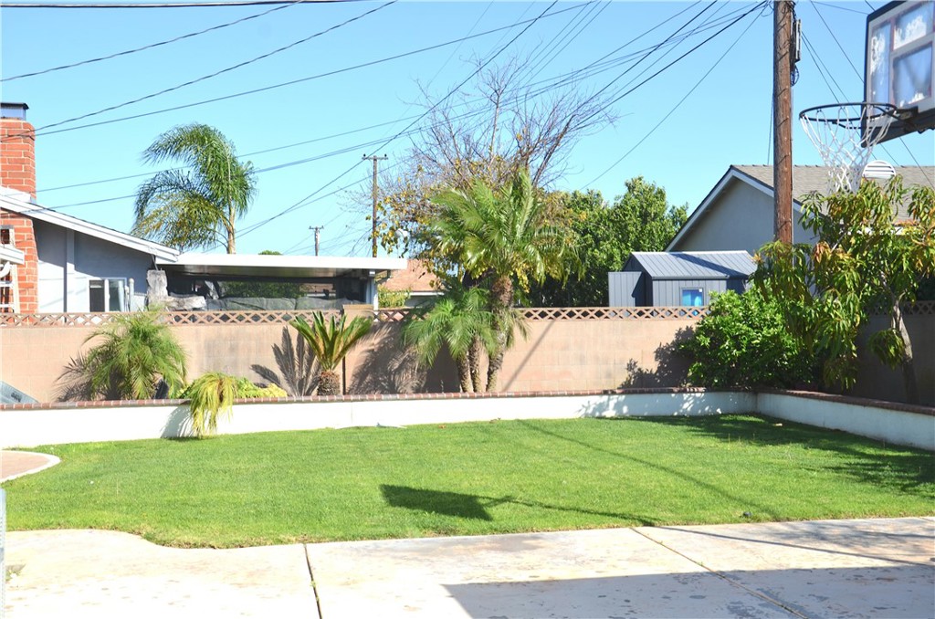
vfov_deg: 27.9
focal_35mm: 48
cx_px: 468
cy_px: 310
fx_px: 1244
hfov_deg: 41.2
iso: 100
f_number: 8
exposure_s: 1/250
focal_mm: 32
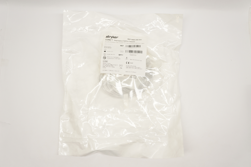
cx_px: 126
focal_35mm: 32
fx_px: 219
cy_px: 84
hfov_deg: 59.5
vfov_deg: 41.6
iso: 400
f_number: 5
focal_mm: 21
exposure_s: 1/125
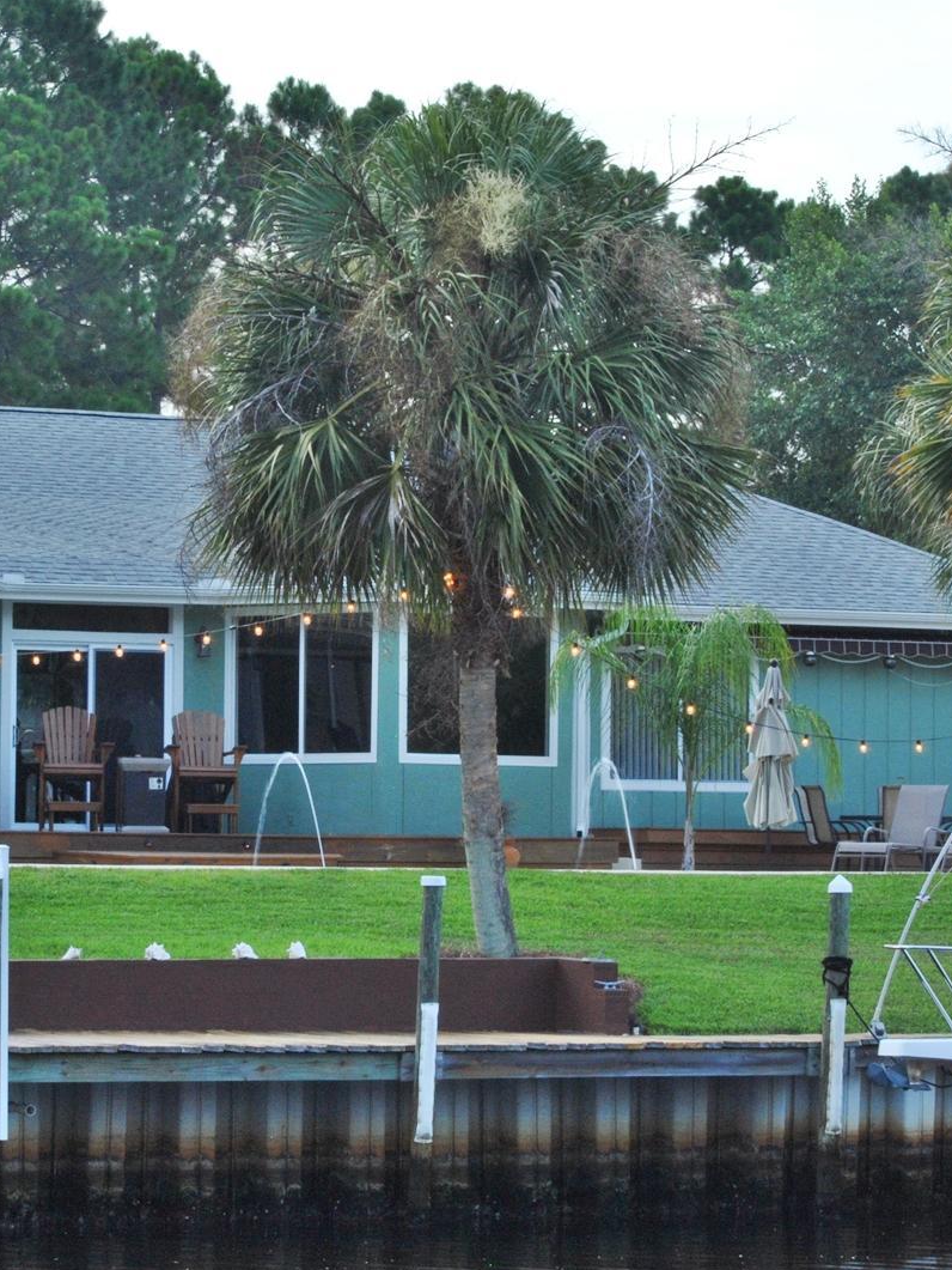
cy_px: 631
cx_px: 337
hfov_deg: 12.4
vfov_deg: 16.4
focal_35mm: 120
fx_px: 4389
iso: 400
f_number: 22
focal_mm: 55
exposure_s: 1/13
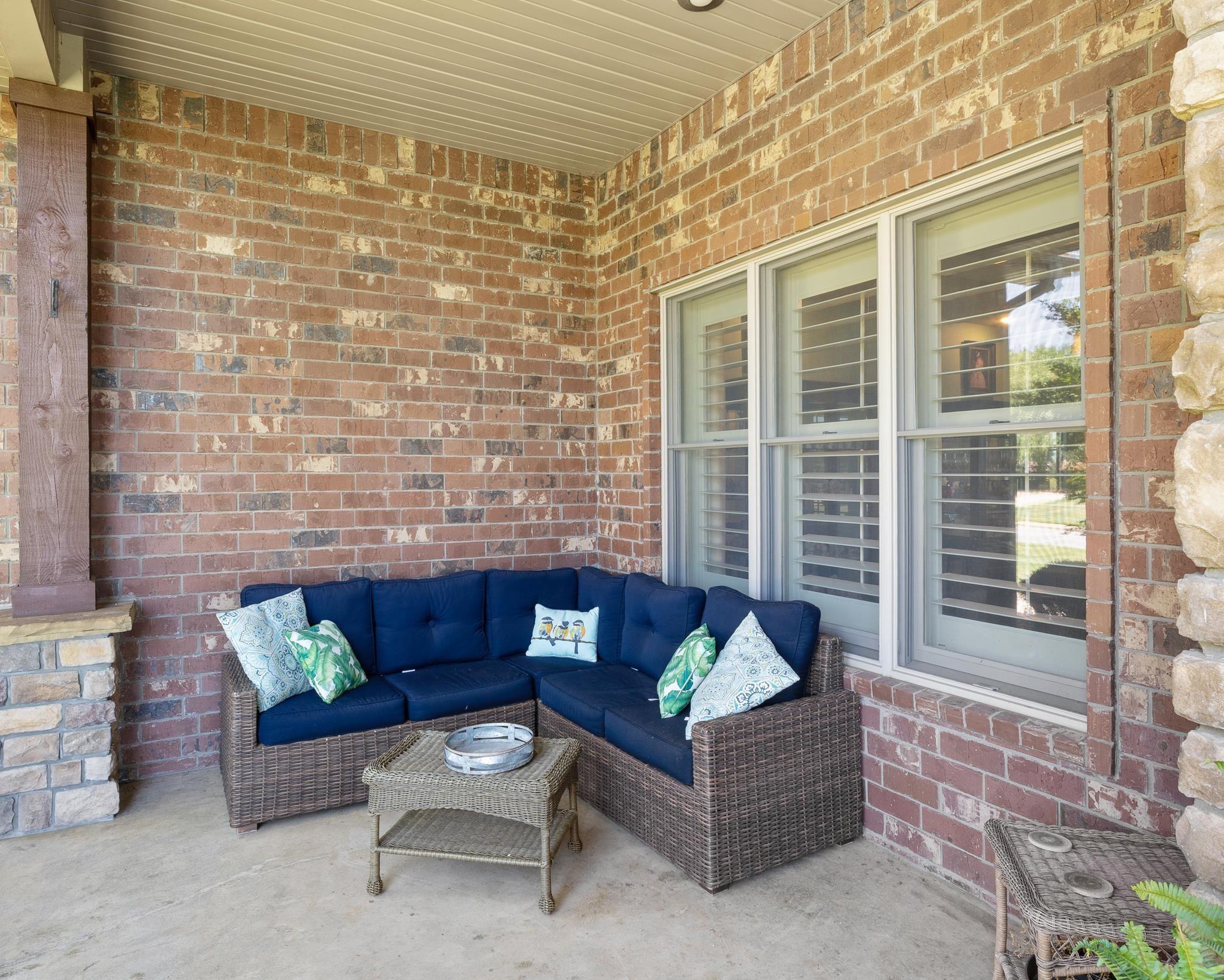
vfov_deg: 65.5
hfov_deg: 77.6
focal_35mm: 21
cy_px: 492
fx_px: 761
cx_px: 598
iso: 200
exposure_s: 1/2
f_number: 9
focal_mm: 11.9
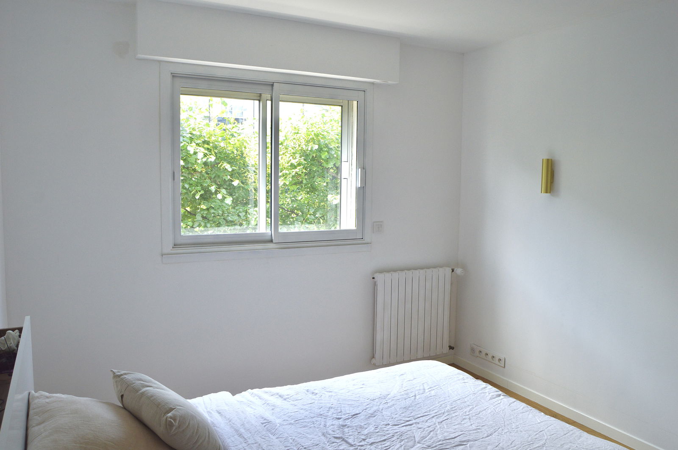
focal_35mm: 27
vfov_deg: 47.8
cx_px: 339
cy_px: 225
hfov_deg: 67.4
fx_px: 508
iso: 400
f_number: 8
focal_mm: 18
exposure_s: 1/80
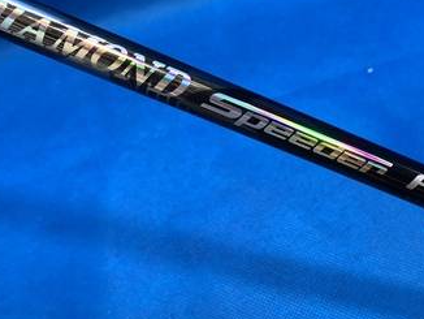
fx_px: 625
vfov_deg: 28.4
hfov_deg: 36.9
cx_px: 295
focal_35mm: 51
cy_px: 107
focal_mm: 4.25
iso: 125
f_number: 1.8
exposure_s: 1/60
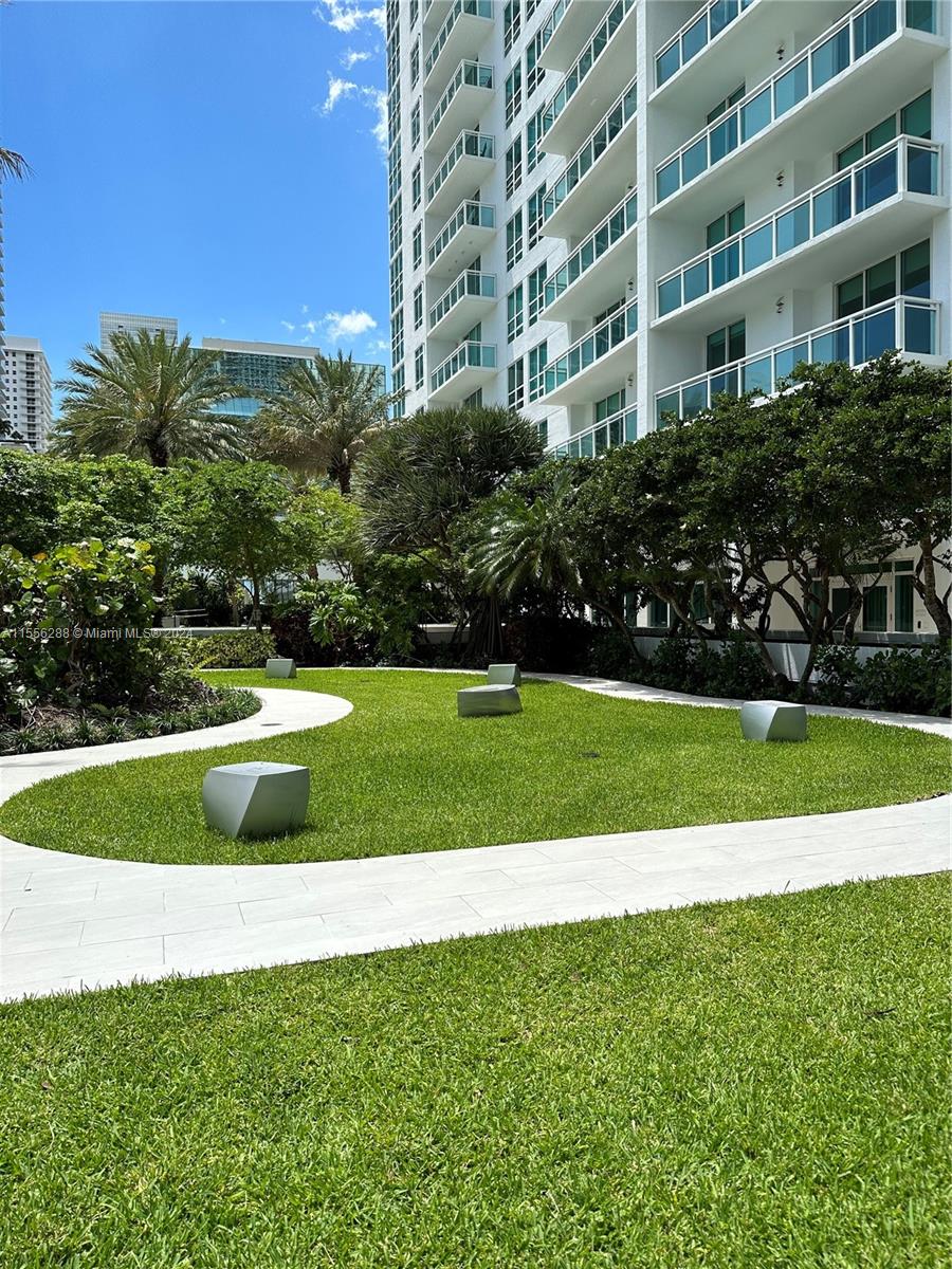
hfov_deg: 56.8
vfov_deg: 71.6
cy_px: 634
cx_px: 476
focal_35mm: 24
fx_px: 880
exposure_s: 1/2732
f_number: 1.78
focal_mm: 6.86
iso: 80
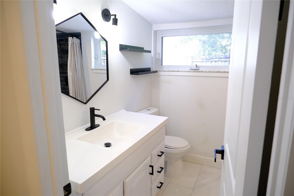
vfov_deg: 55.1
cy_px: 98
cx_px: 147
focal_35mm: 23
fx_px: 188
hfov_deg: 76.1
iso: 800
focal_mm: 15
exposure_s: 1/100
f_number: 3.5
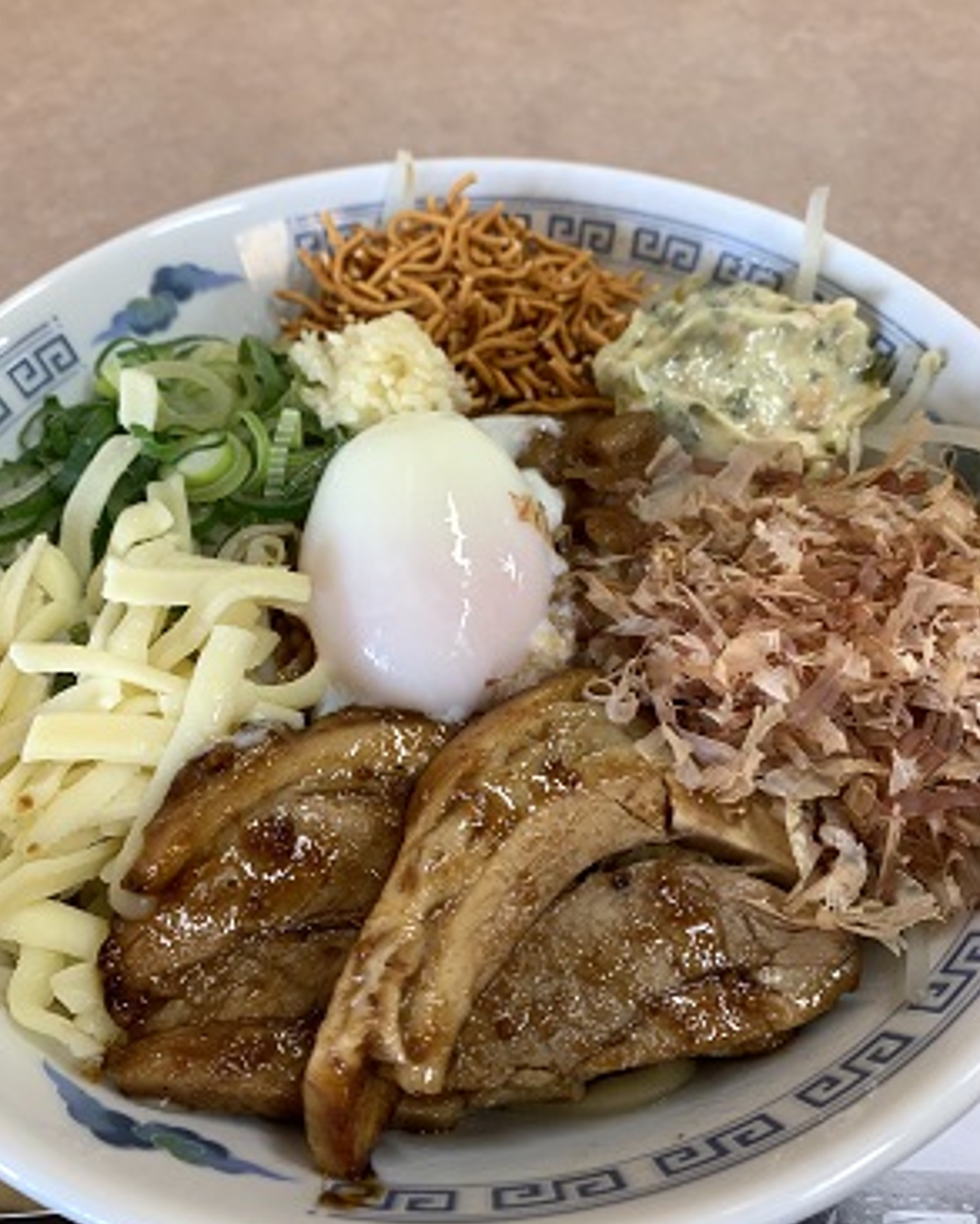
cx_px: 480
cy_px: 605
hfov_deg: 51.5
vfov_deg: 62.2
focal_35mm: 28
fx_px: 1015
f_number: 1.8
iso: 64
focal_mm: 4.25
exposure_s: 1/50
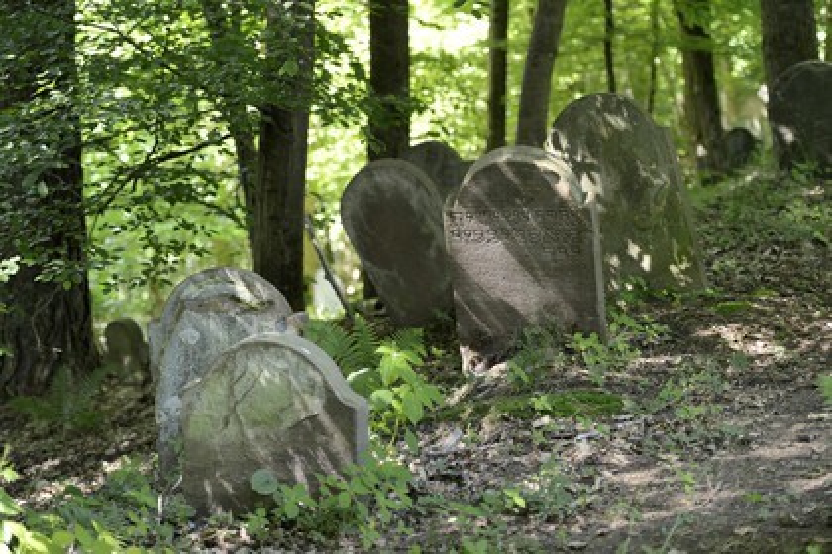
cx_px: 416
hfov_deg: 25.4
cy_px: 277
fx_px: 1849
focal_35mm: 80
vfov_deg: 17.1
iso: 800
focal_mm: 80
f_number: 2.8
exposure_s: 1/160
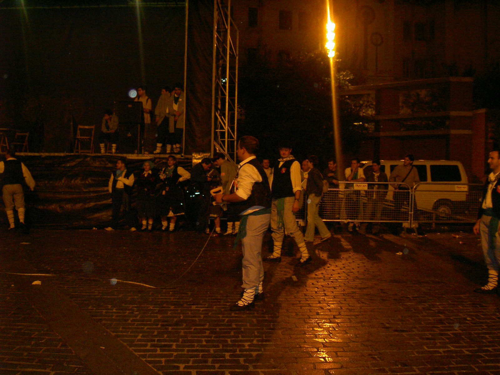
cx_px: 250
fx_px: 563
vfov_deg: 36.8
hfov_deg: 47.9
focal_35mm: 39
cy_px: 188
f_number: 2.8
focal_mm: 8
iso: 100
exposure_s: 1/59.5
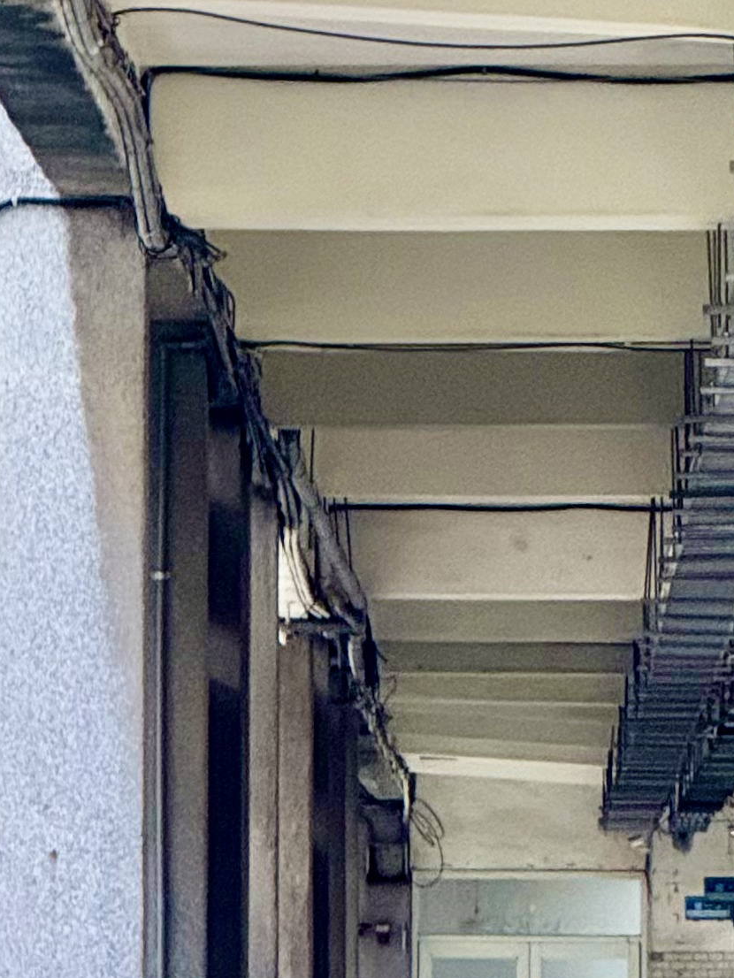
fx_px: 11078
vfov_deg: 5.1
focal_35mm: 392
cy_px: 820
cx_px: 540
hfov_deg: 3.8
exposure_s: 1/60
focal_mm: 15.66
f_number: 2.8
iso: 250
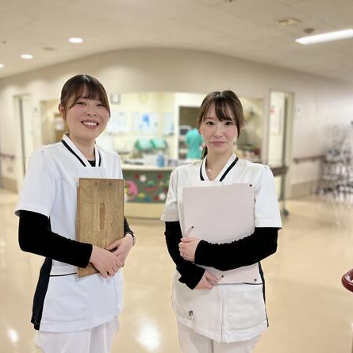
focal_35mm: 31
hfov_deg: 52.5
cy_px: 176
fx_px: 358
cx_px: 160
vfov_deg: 52.5
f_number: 1.6
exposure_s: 1/100
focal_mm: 5.1
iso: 125
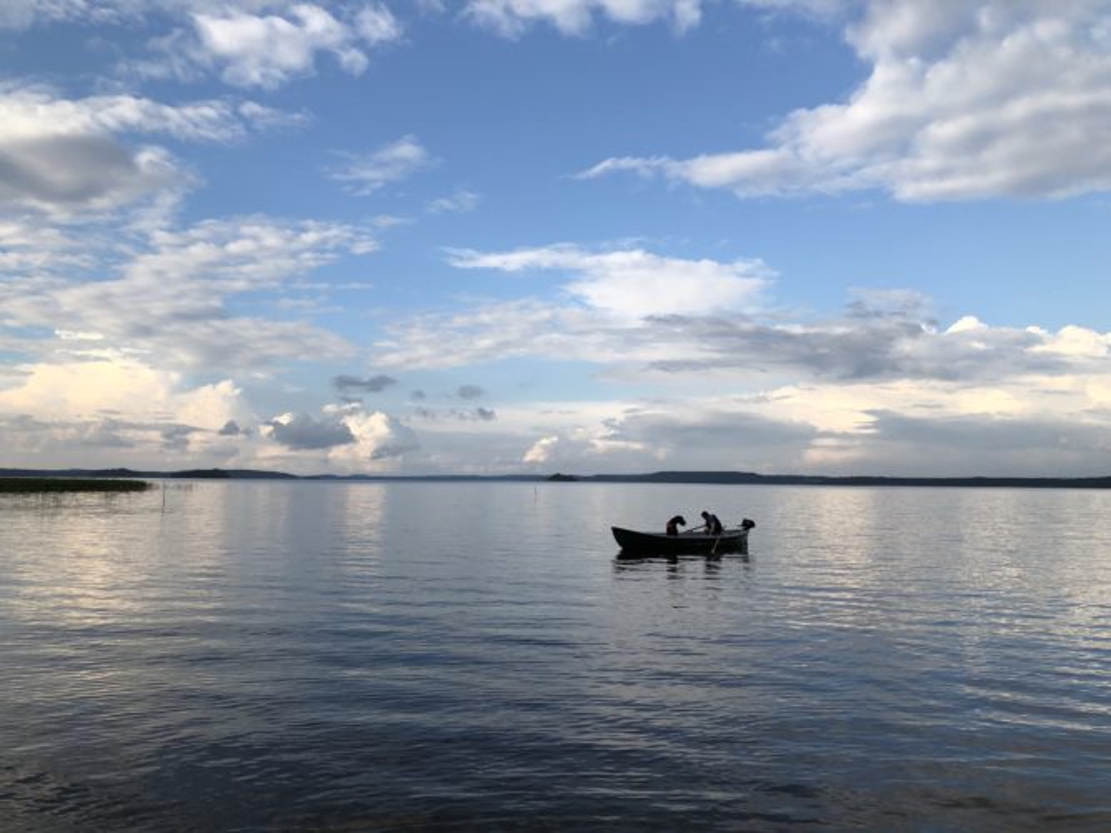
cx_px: 556
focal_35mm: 28
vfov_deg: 49.7
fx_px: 898
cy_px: 416
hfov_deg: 63.5
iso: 20
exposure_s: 1/1499
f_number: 1.8
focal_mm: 3.99
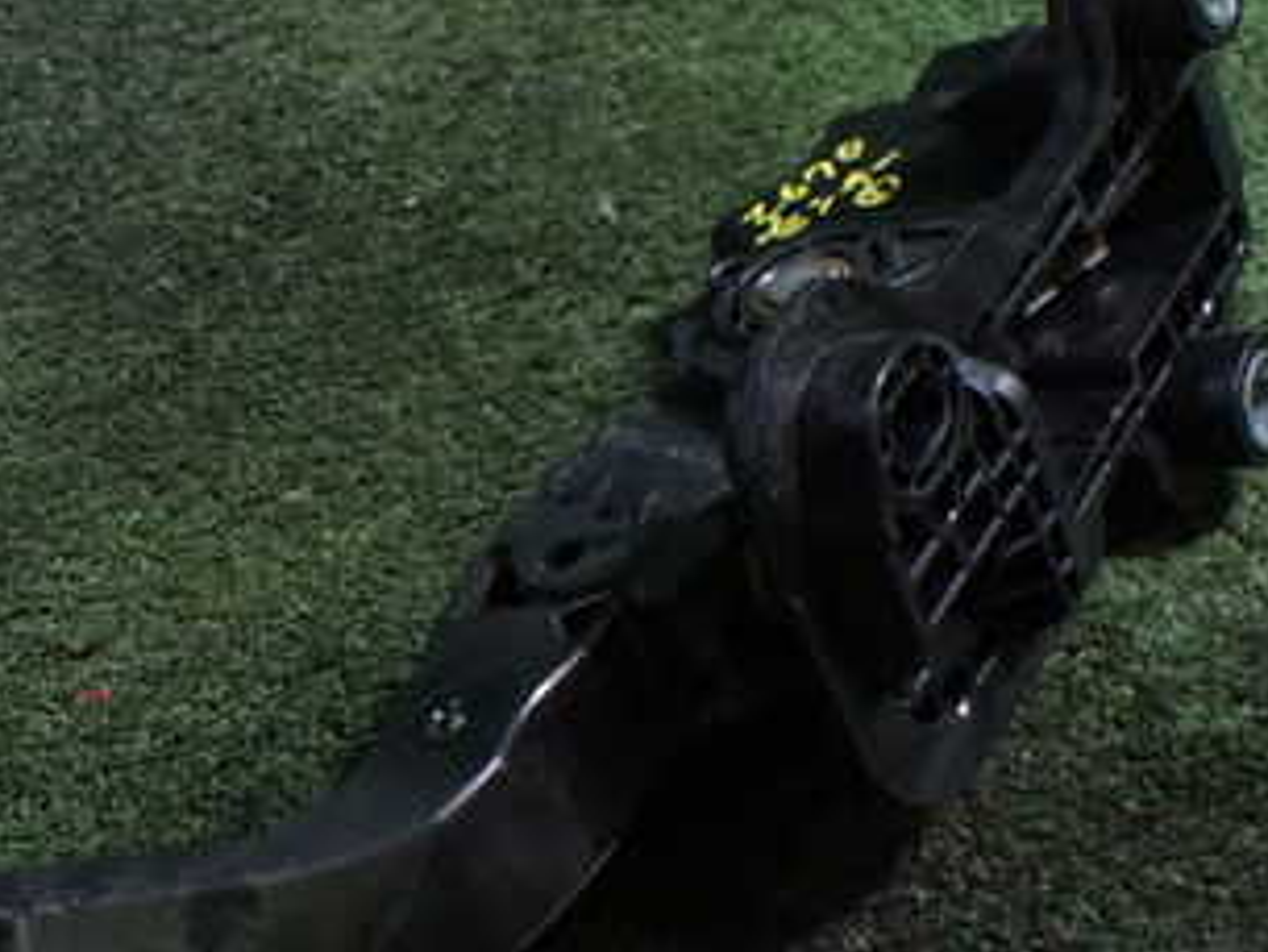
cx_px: 229
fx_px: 2162
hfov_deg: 31.7
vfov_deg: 24.6
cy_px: 694
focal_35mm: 59
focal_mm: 5.4
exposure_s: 1/100
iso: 800
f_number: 2.3
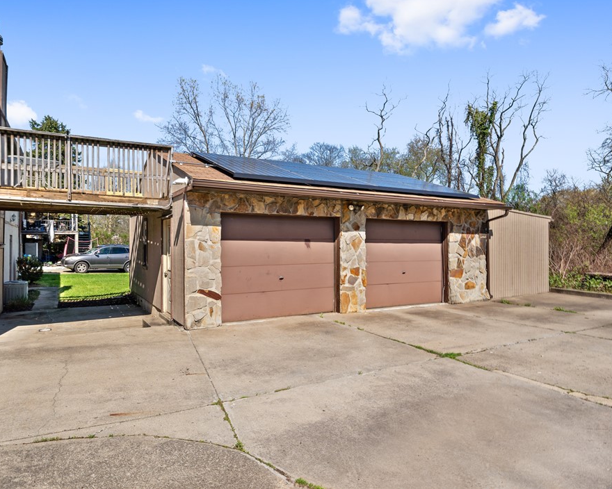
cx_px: 286
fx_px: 398
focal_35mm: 22
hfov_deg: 75.0
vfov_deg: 63.1
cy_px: 238
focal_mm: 19
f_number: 8
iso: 125
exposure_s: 1/500
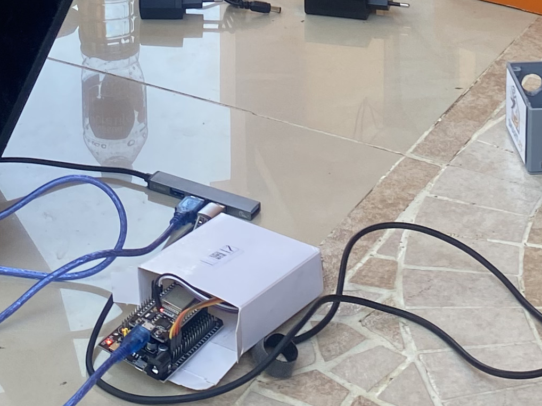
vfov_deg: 12.9
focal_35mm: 103
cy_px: -350
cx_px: 211
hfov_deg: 19.1
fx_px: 1612
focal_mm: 4.25
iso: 32
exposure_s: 1/241
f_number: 1.8
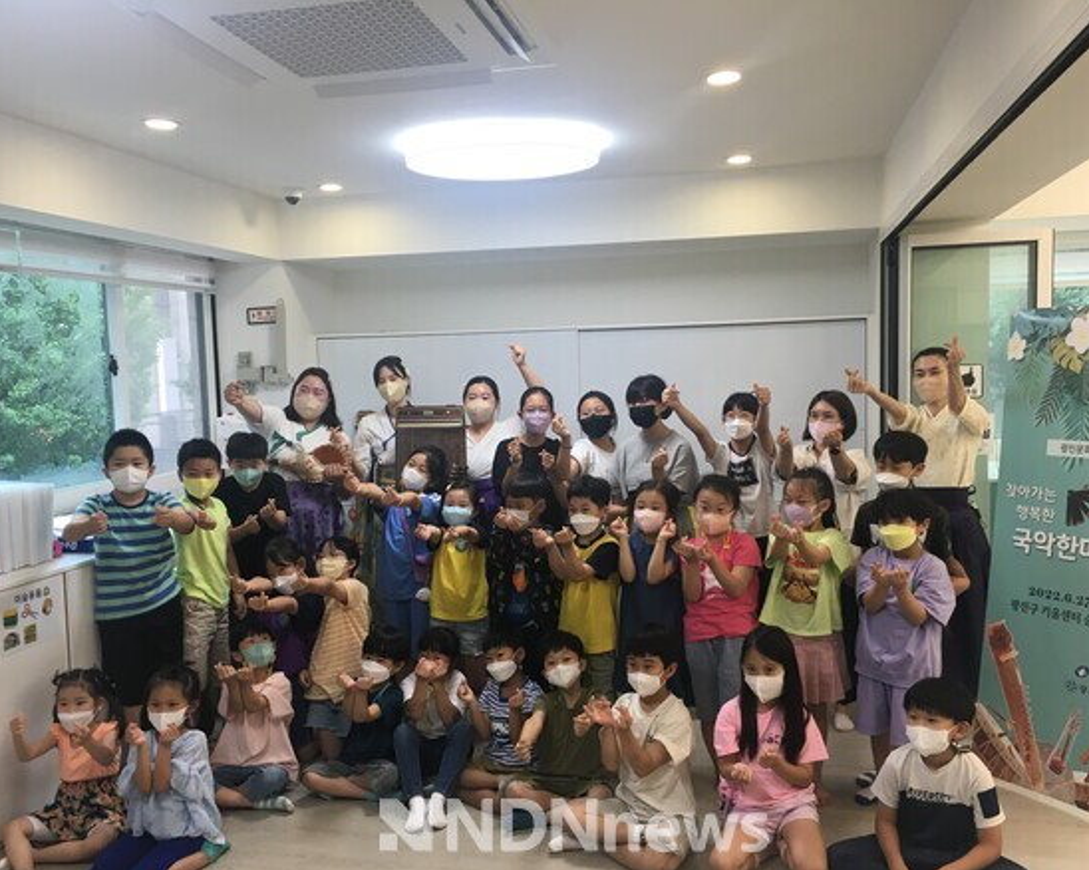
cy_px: 445
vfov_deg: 47.1
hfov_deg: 57.2
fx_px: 999
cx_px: 544
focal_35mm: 31
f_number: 2.2
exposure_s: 1/40
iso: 25
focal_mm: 4.15
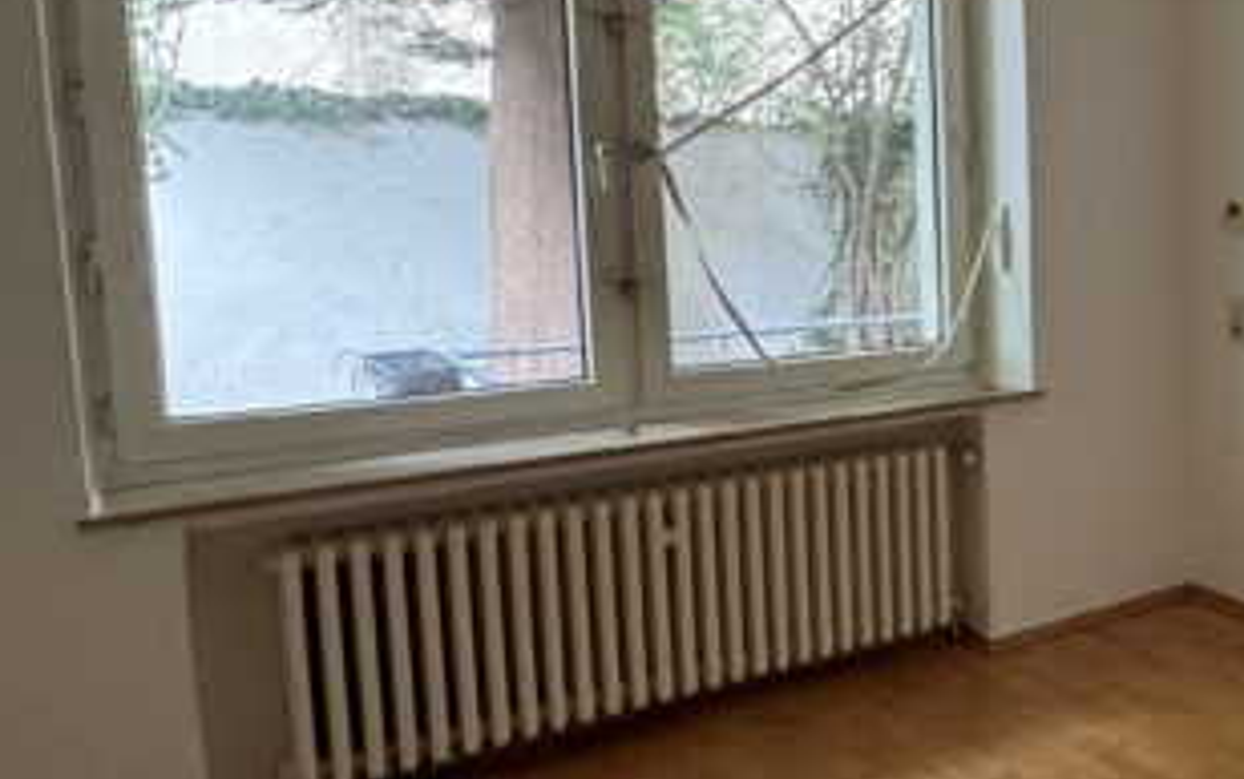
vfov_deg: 34.3
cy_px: 295
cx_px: 1410
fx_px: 1255
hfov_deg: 40.8
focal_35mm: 37
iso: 250
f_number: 2.2
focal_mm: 2.22
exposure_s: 1/50
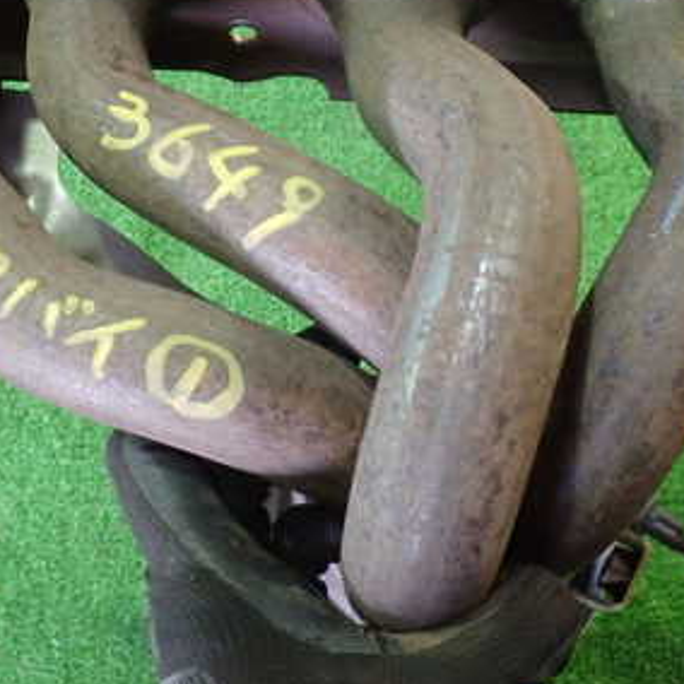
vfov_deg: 30.3
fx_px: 1252
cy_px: 217
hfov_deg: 30.4
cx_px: 238
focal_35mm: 56
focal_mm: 5.4
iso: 640
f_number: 2.3
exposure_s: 1/30
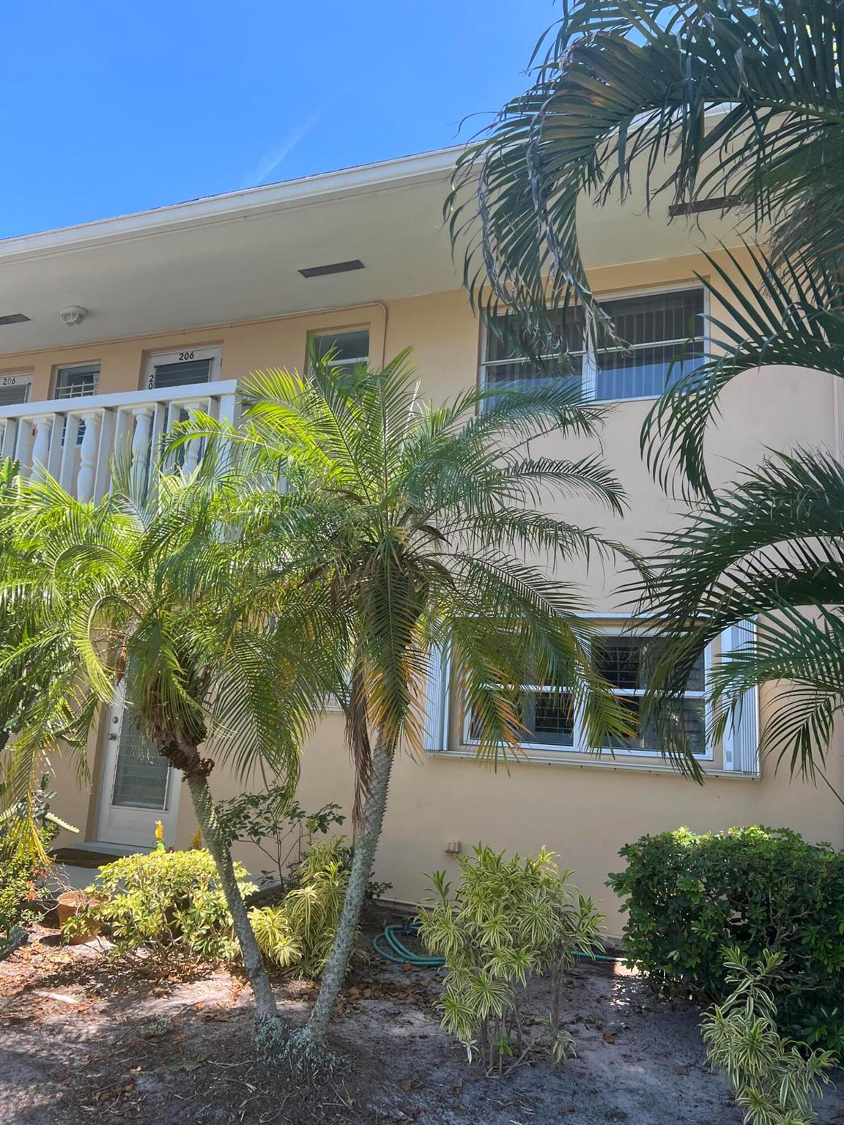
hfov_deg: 53.1
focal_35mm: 26
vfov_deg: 67.3
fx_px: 845
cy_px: 562
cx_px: 422
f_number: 1.5
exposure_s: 1/743
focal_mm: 5.7
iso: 50
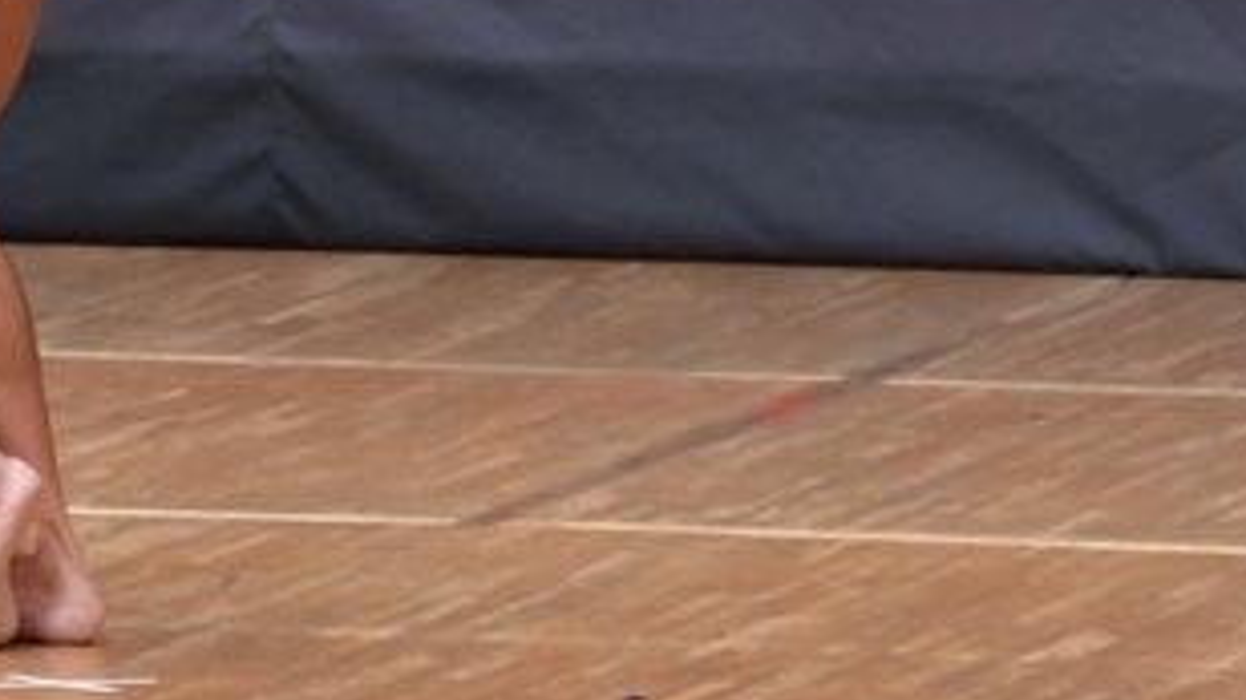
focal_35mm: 752
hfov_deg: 2.9
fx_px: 24837
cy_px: -247
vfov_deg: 1.6
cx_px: -140
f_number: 5.6
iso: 6400
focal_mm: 190
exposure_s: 1/400
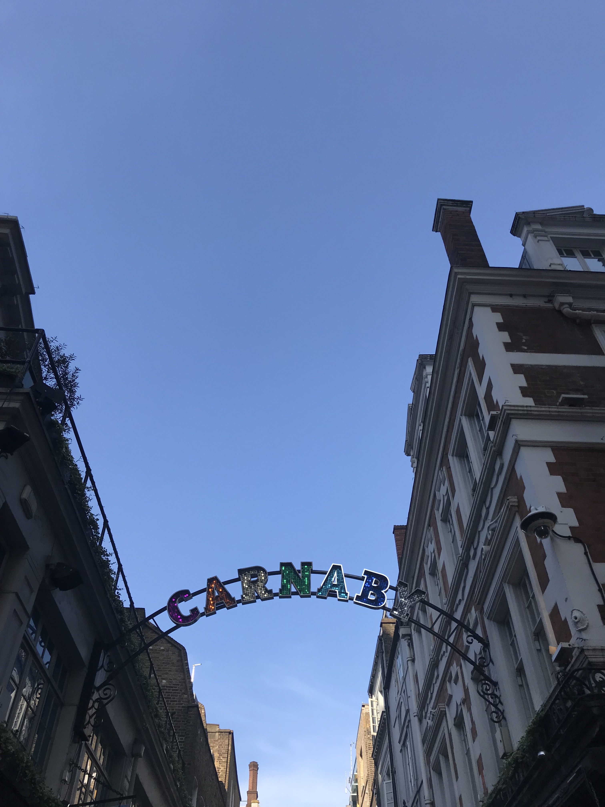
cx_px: 302
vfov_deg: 63.4
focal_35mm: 28
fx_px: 652
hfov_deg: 49.7
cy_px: 404
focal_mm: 3.99
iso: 20
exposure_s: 1/1259
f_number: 1.8
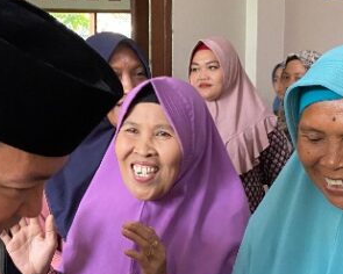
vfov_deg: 23.1
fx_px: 670
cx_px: 100
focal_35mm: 66
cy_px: 161
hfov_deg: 28.4
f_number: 1.8
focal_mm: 4.25
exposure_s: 1/60.2
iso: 200
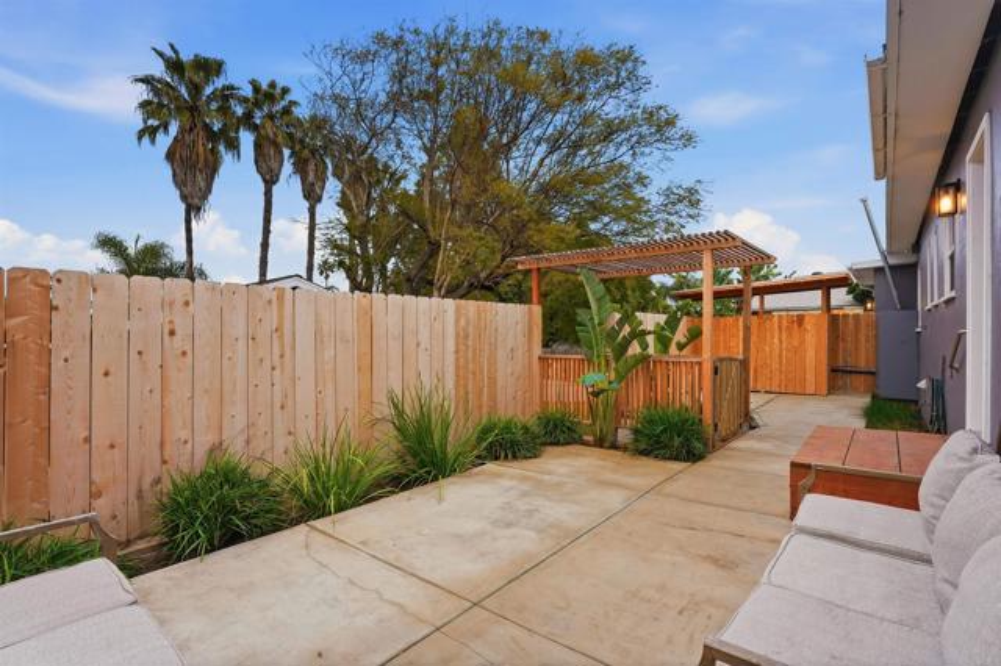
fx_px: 453
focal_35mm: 16
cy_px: 333
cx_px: 500
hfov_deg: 95.7
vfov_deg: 72.7
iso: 125
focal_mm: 16.3
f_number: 11
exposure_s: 1/320
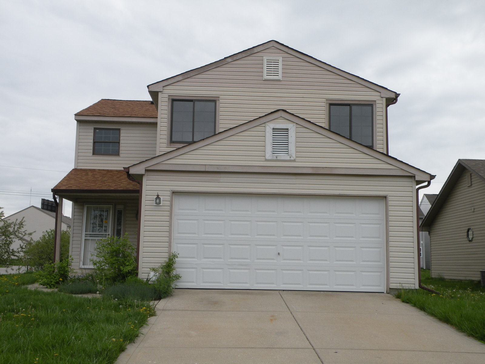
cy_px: 182
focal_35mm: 42
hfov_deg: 44.8
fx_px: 588
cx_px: 242
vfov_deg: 34.3
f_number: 5
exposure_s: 1/160
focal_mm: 7.4
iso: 64
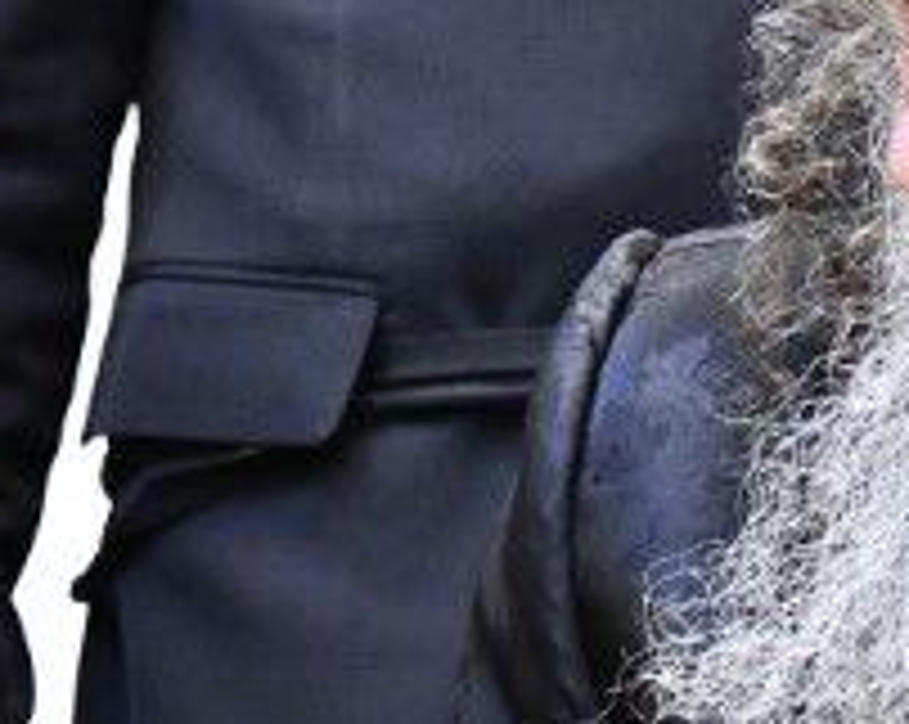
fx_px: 6474
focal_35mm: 241
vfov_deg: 6.4
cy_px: 103
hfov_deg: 8.0
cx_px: 594
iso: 4000
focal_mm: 45
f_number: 5
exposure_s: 1/100
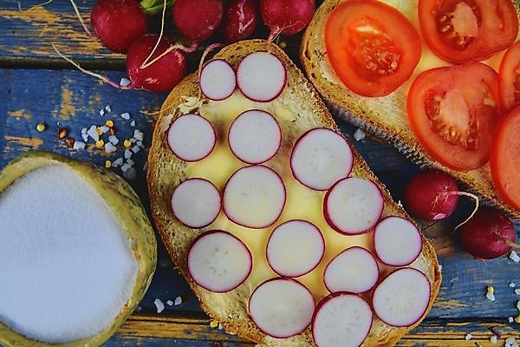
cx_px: 260
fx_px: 368
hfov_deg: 70.4
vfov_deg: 50.4
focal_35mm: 26
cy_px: 174
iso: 100
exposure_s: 1/20
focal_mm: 17
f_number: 16
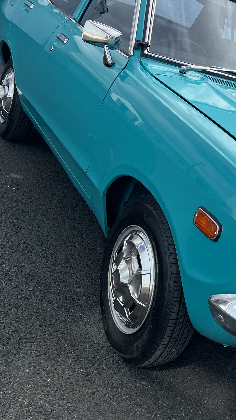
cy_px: 165
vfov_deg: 42.7
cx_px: 293
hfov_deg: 22.7
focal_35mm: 48
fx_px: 534
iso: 50
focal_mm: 5.7
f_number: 1.5
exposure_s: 1/4831
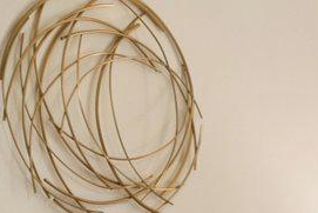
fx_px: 1069
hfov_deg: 14.5
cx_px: 597
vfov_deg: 11.2
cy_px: 239
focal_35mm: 121
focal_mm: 16
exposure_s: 1/15
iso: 400
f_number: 8
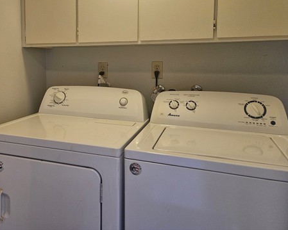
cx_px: 88
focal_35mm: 32
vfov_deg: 45.1
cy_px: 78
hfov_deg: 54.1
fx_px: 273
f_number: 1.8
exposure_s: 1/120
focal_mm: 5.4
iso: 400
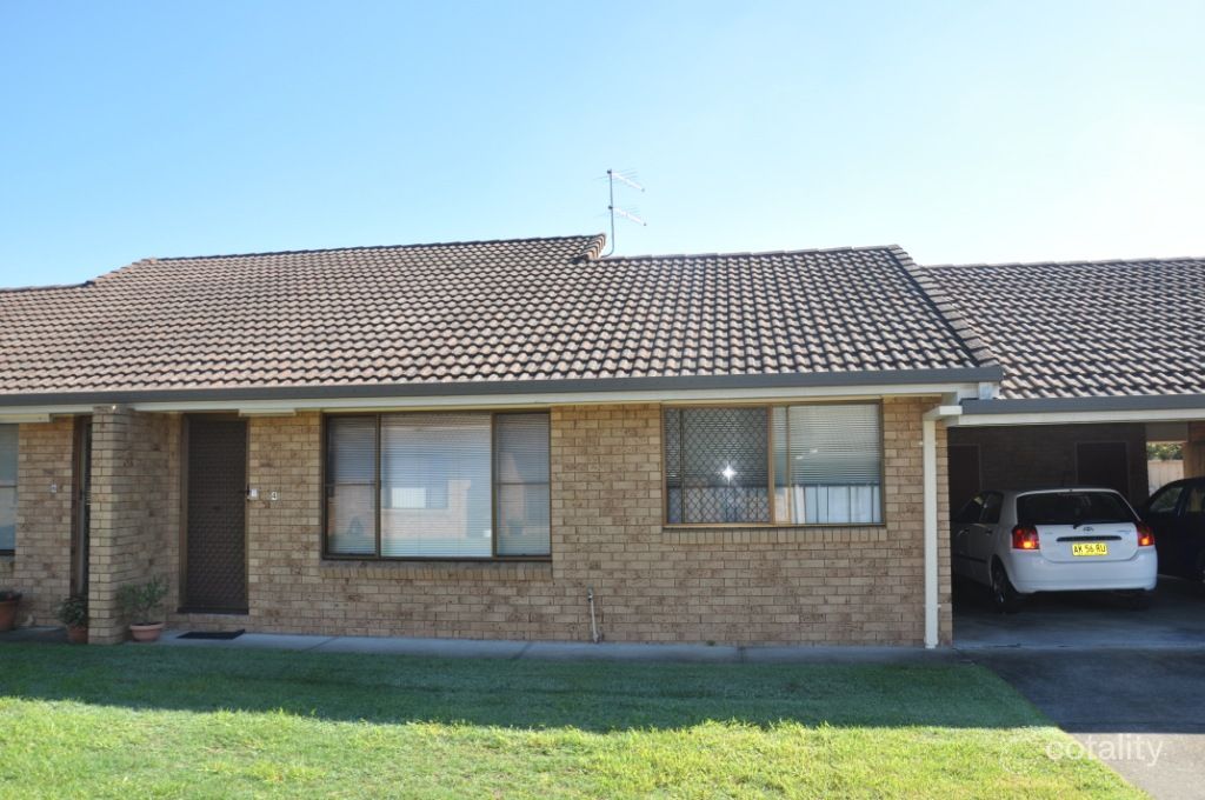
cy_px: 400
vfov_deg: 47.8
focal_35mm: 27
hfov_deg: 67.4
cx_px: 602
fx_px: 903
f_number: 8
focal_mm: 18
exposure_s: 1/200
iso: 200
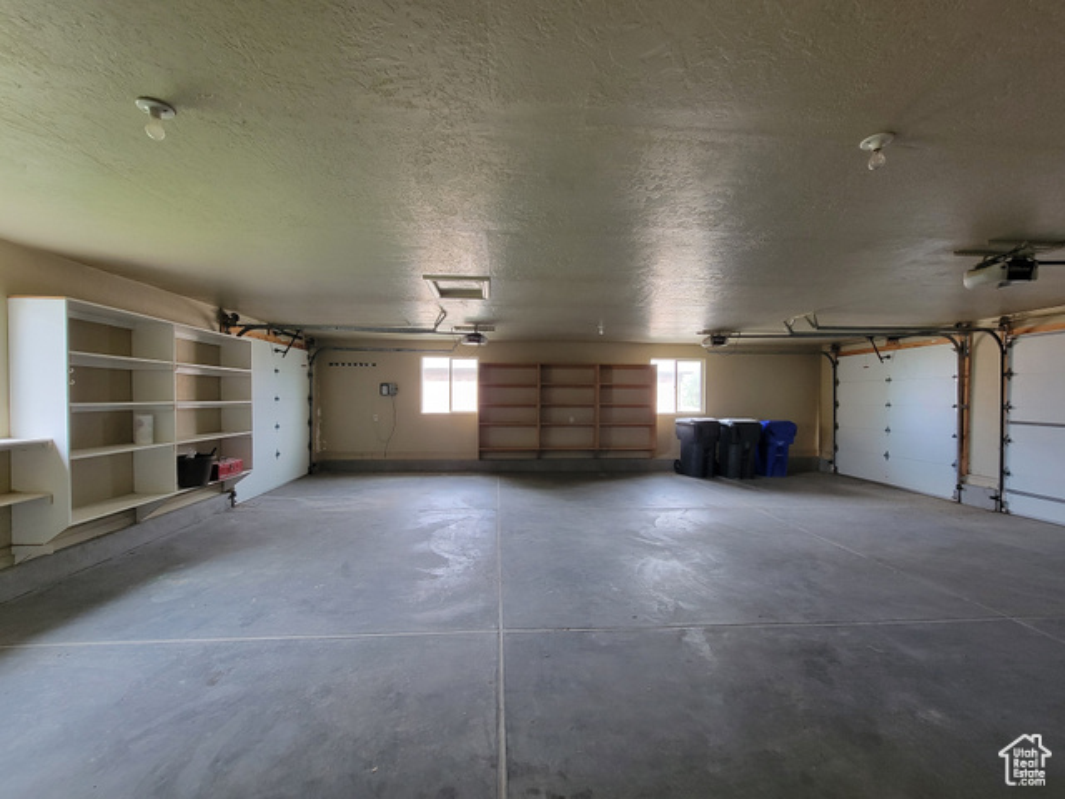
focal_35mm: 13
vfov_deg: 89.9
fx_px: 400
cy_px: 400
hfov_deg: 106.2
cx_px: 532
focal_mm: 2.2
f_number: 2.2
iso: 250
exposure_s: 1/60
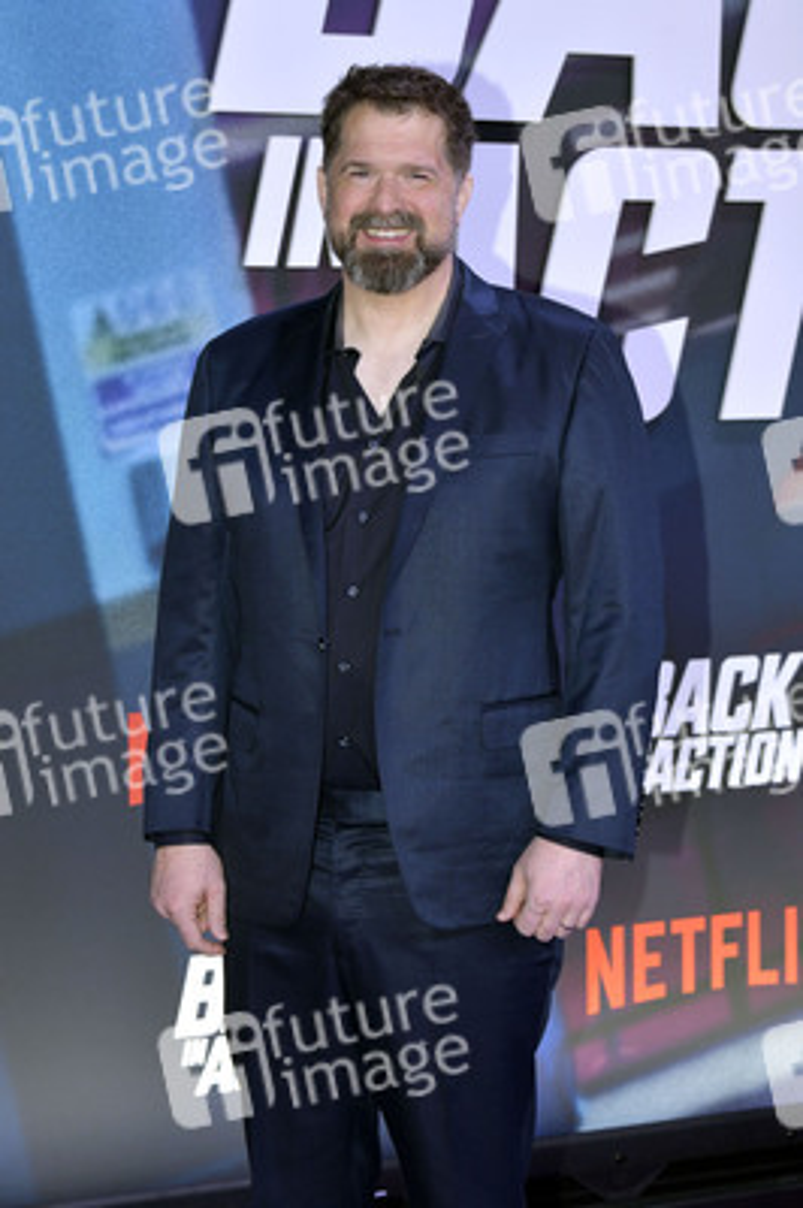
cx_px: 402
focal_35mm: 100
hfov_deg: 13.7
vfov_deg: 20.4
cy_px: 604
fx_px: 3351
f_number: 7.1
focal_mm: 100
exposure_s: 1/200
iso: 1250
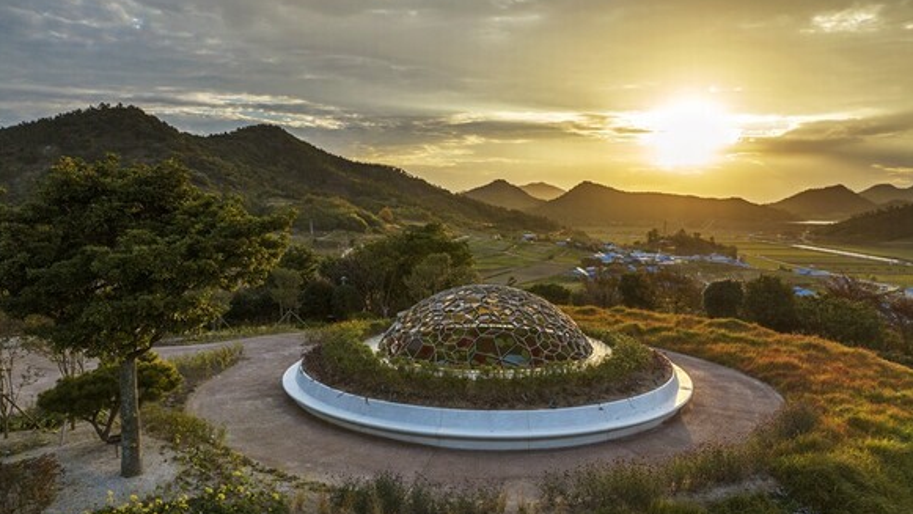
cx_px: 467
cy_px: 282
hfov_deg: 69.8
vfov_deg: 42.9
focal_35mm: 27
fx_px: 654
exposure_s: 1/320
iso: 100
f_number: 2.8
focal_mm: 12.29
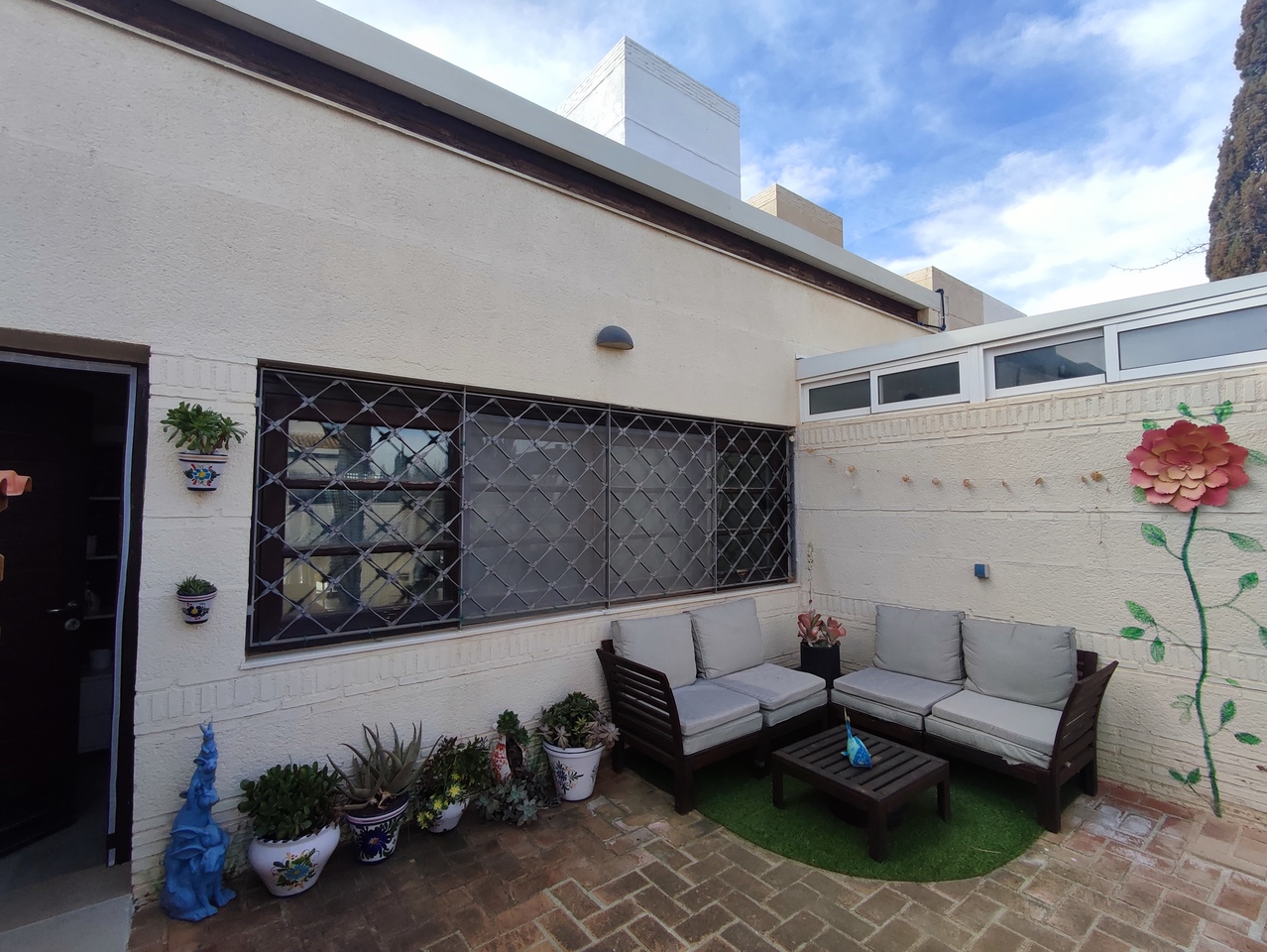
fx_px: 586
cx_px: 634
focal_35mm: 16
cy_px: 476
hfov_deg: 94.5
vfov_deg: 78.2
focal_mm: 1.65
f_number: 2.2
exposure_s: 1/742
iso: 50
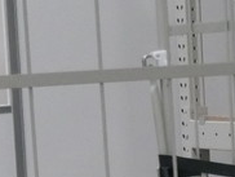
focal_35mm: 290
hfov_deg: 6.8
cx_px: 208
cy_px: 375
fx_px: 1971
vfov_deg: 5.0
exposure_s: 1/60
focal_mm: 22
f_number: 4.6
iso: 2500
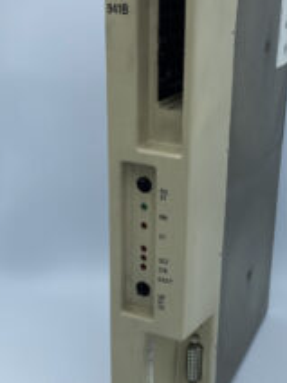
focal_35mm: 49
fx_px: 542
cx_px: 199
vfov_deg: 38.9
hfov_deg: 29.4
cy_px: 188
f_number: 1.8
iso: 32
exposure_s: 1/1193
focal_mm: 4.25
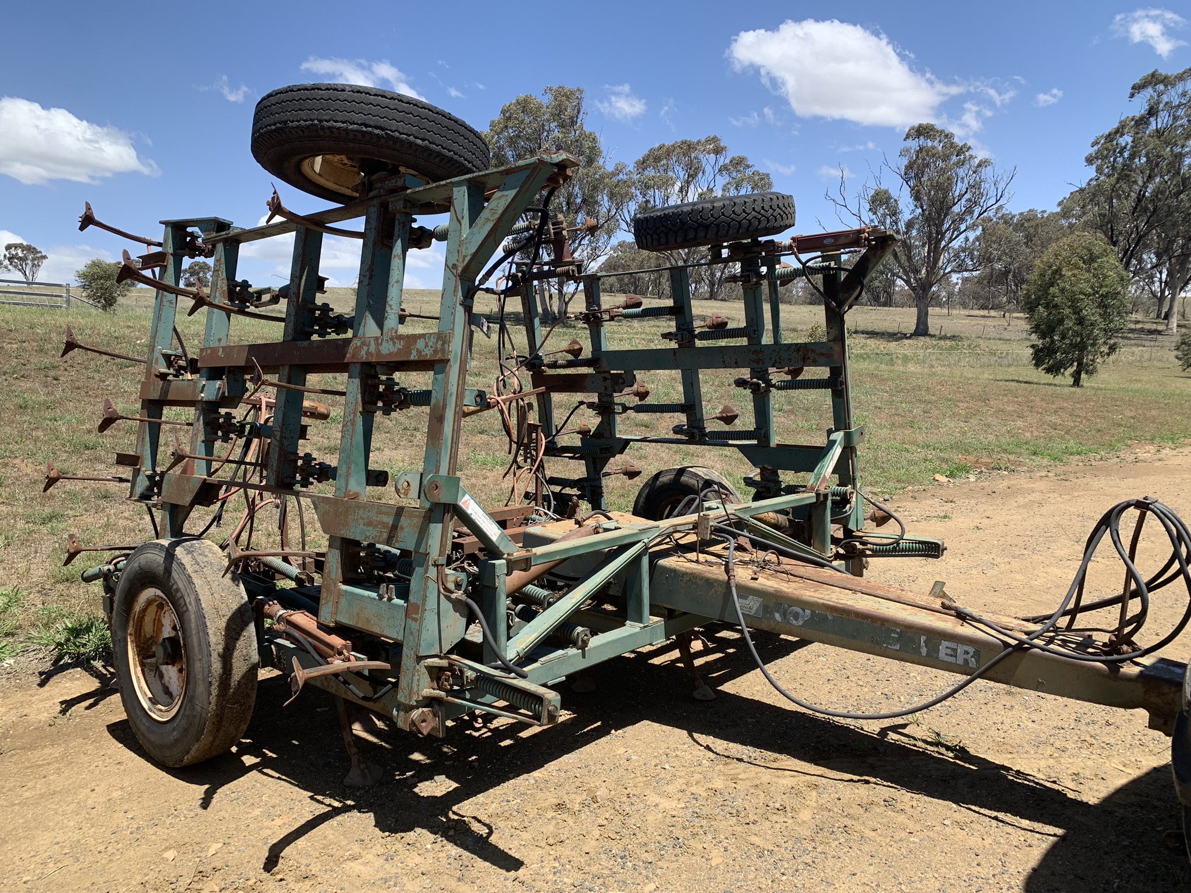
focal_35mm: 26
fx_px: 895
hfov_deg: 67.3
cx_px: 596
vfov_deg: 53.1
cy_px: 446
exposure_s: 1/1560
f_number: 1.8
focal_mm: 4.25
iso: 25
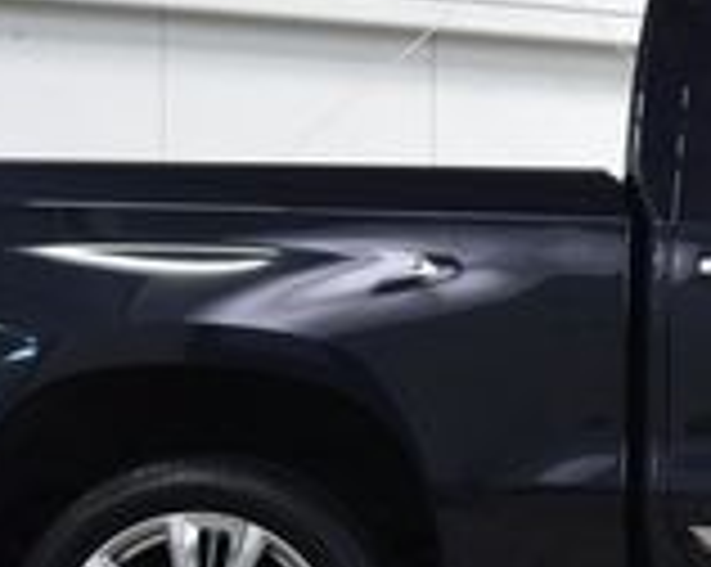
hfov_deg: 10.9
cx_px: 1048
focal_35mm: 171
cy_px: 412
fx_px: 3594
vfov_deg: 9.0
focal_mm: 30
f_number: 6.3
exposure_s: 1/15
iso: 500
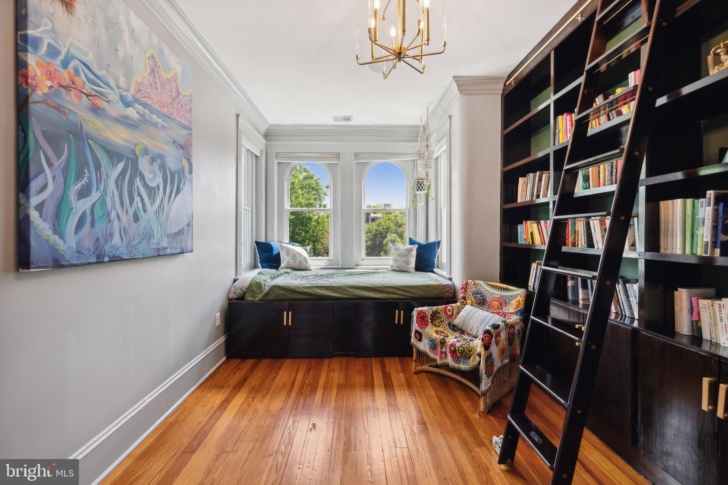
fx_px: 283
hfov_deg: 104.3
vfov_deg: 81.2
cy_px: 242
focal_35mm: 14
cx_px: 364
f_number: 7.1
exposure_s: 1/13
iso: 100
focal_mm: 14
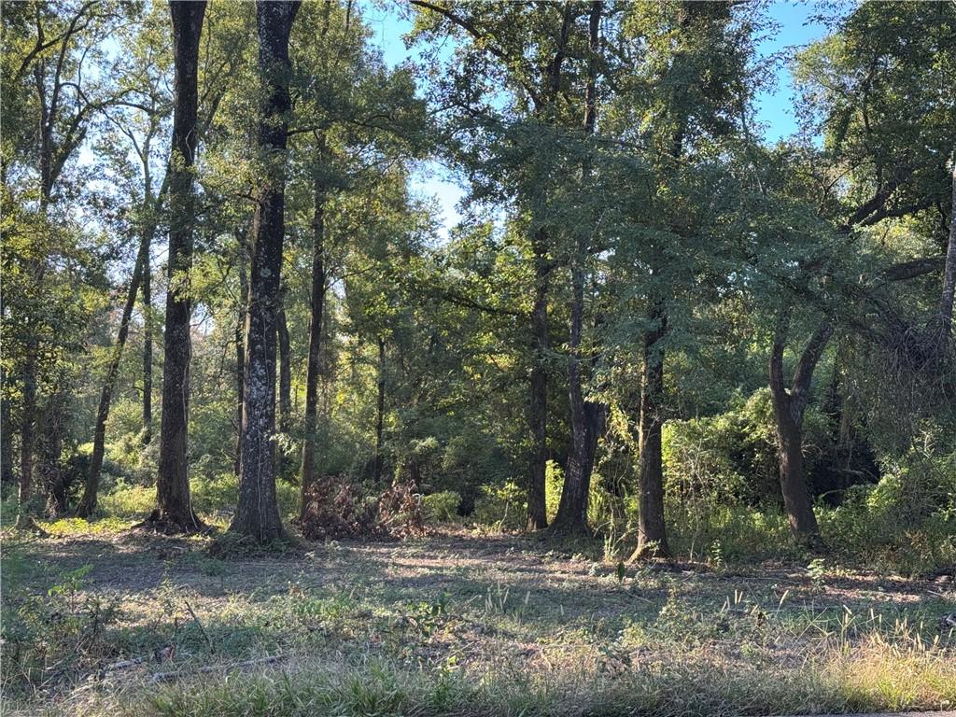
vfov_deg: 30.3
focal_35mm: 48
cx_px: 478
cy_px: 358
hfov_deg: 39.7
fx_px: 1326
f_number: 1.78
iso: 64
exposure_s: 1/274
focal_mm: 6.76
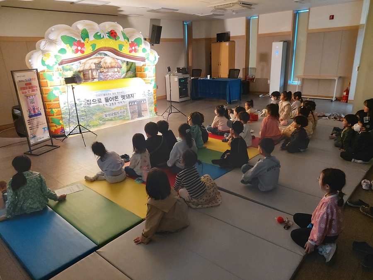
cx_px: 186
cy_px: 140
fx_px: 269
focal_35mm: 25
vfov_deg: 54.9
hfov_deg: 69.4
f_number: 2
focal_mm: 4.58
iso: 400
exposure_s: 1/24
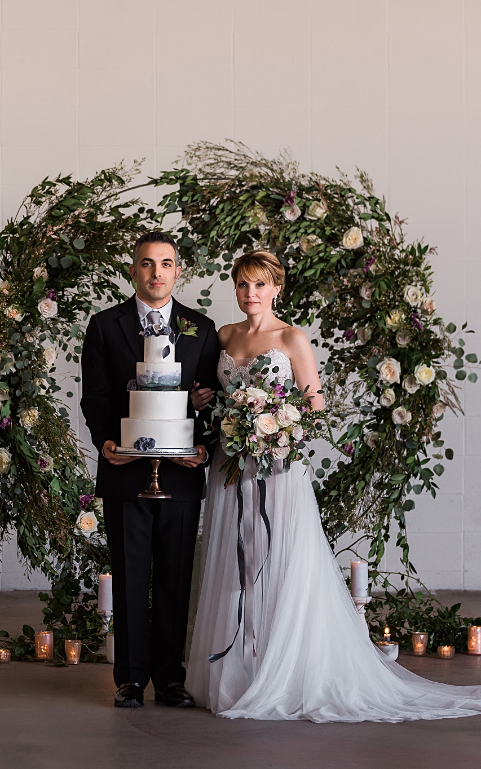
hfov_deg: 8.7
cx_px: 218
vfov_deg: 13.9
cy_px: 385
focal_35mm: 150
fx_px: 3145
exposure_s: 1/200
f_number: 3.5
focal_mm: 98
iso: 400
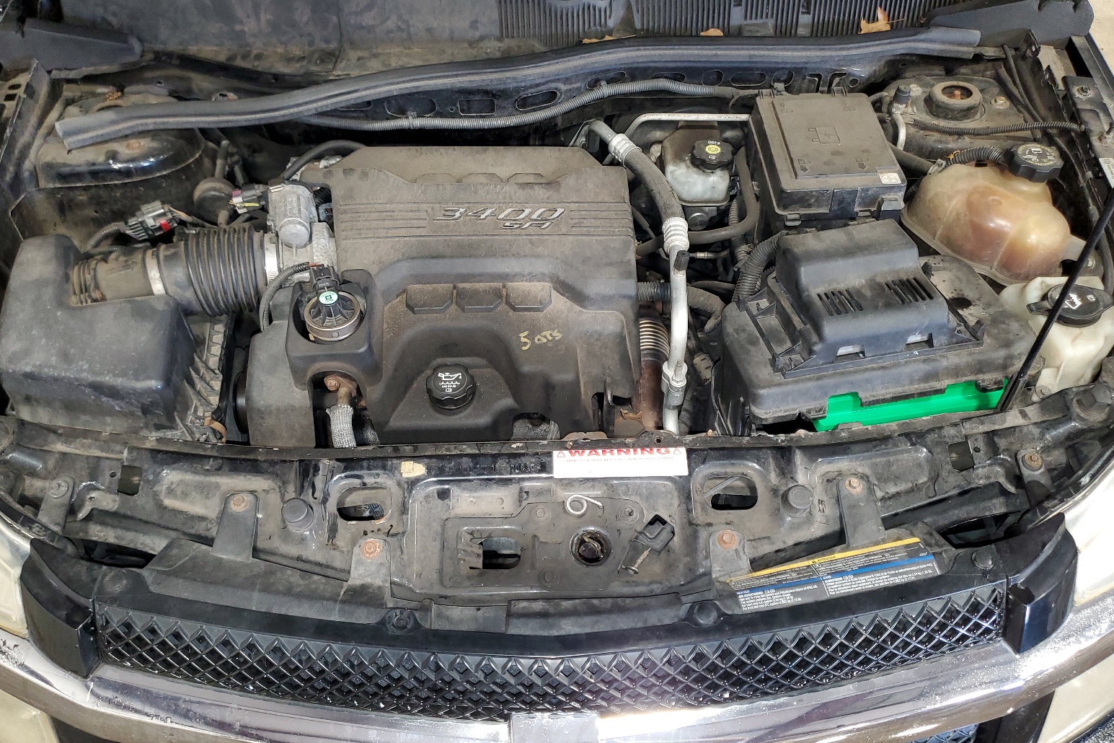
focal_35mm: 28
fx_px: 866
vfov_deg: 46.4
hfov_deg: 65.5
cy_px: 399
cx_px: 547
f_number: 1.5
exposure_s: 1/24
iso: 157
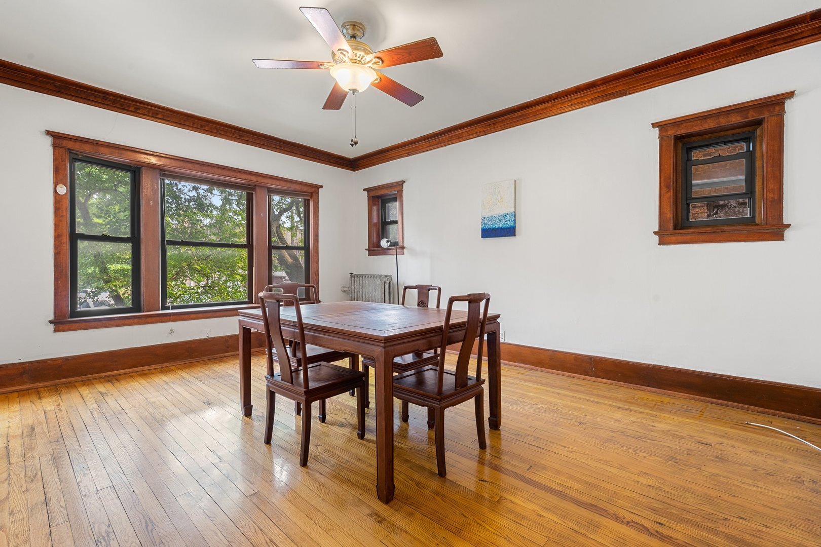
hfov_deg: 97.1
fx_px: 363
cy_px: 274
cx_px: 410
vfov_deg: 74.1
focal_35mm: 16
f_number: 9.5
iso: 200
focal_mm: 15.9
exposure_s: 1.5
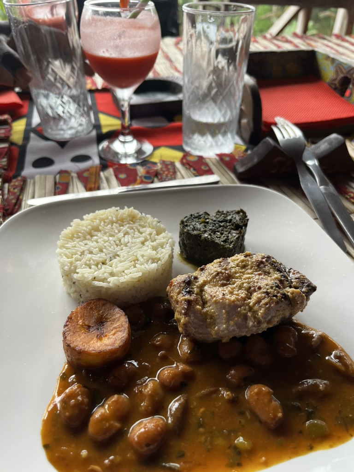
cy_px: 236
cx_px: 177
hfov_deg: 53.1
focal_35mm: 26
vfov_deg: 67.3
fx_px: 355
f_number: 1.6
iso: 80
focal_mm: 5.1
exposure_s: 1/122
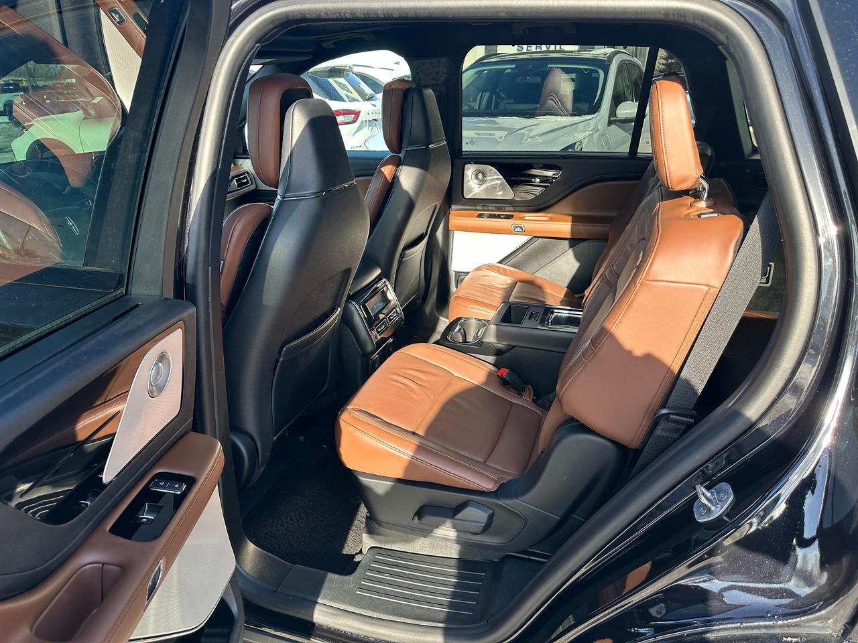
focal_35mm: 24
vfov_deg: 56.8
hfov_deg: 71.6
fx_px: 595
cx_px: 429
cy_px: 322
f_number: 1.78
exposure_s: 1/414
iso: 80
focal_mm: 6.86
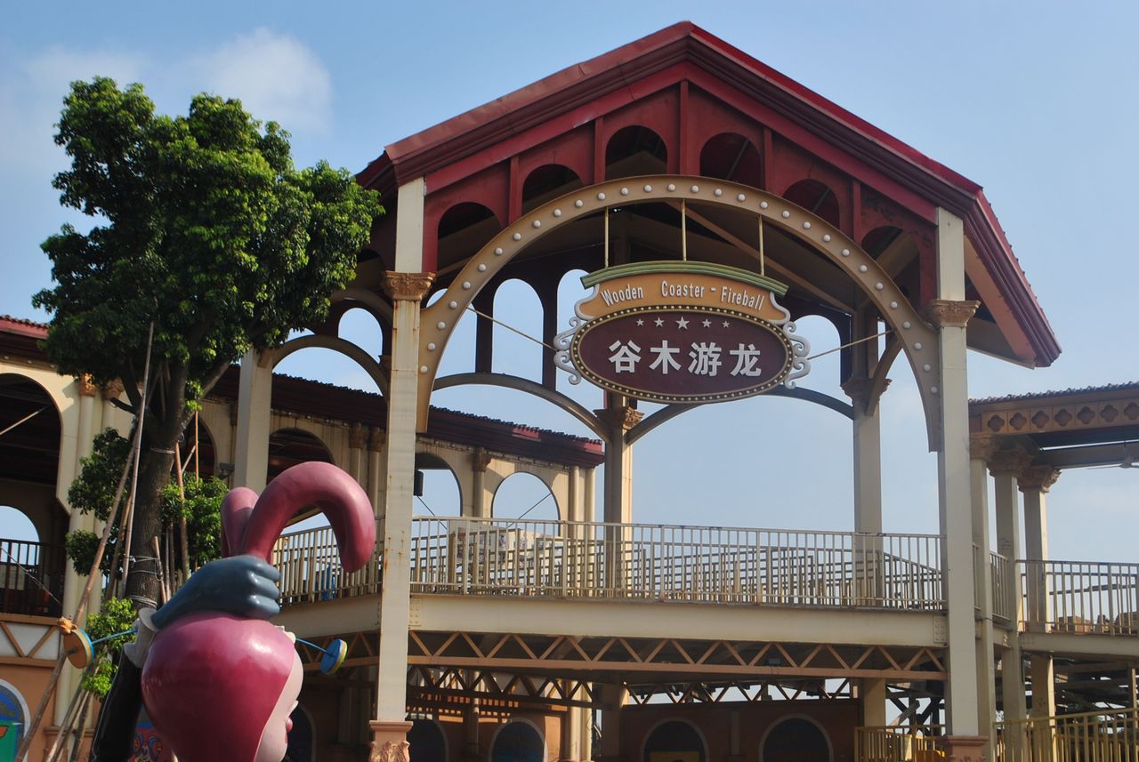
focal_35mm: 60
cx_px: 570
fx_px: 1901
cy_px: 381
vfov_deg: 22.7
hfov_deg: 33.4
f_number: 10
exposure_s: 1/250
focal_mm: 40
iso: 110
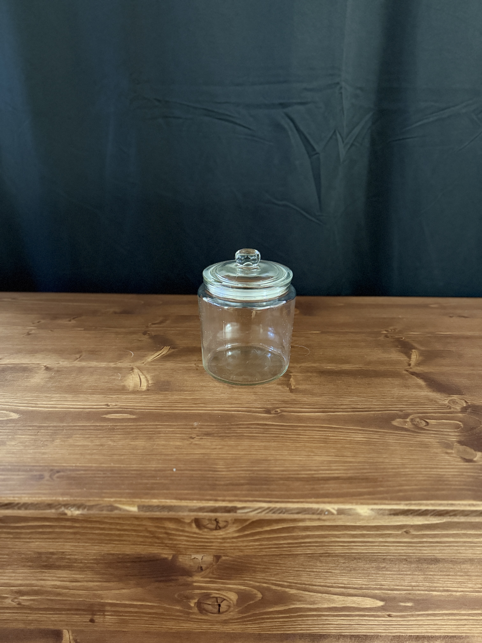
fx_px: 446
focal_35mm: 24
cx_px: 241
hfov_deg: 56.8
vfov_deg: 71.6
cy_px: 322
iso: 1000
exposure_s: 1/32
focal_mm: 6.76
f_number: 1.78
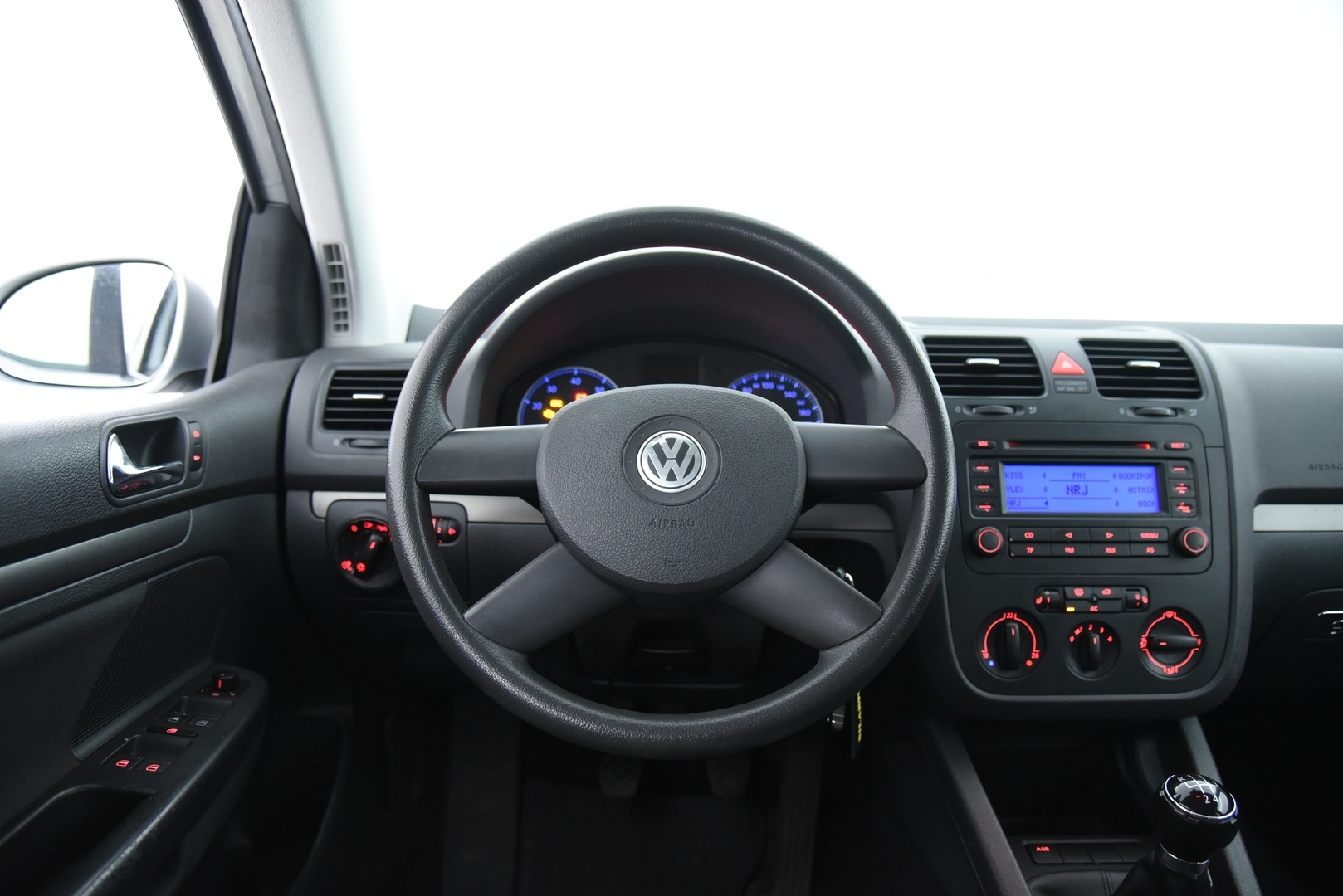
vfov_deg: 53.2
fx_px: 896
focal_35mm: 24
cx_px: 672
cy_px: 448
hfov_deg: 73.7
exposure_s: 1/20
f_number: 4
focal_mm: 24
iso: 4000
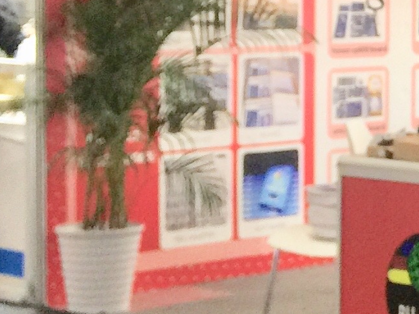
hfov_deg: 11.2
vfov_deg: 10.2
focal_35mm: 145
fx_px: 1755
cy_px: 60
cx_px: 1040
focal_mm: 4.15
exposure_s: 1/33
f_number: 2.2
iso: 40
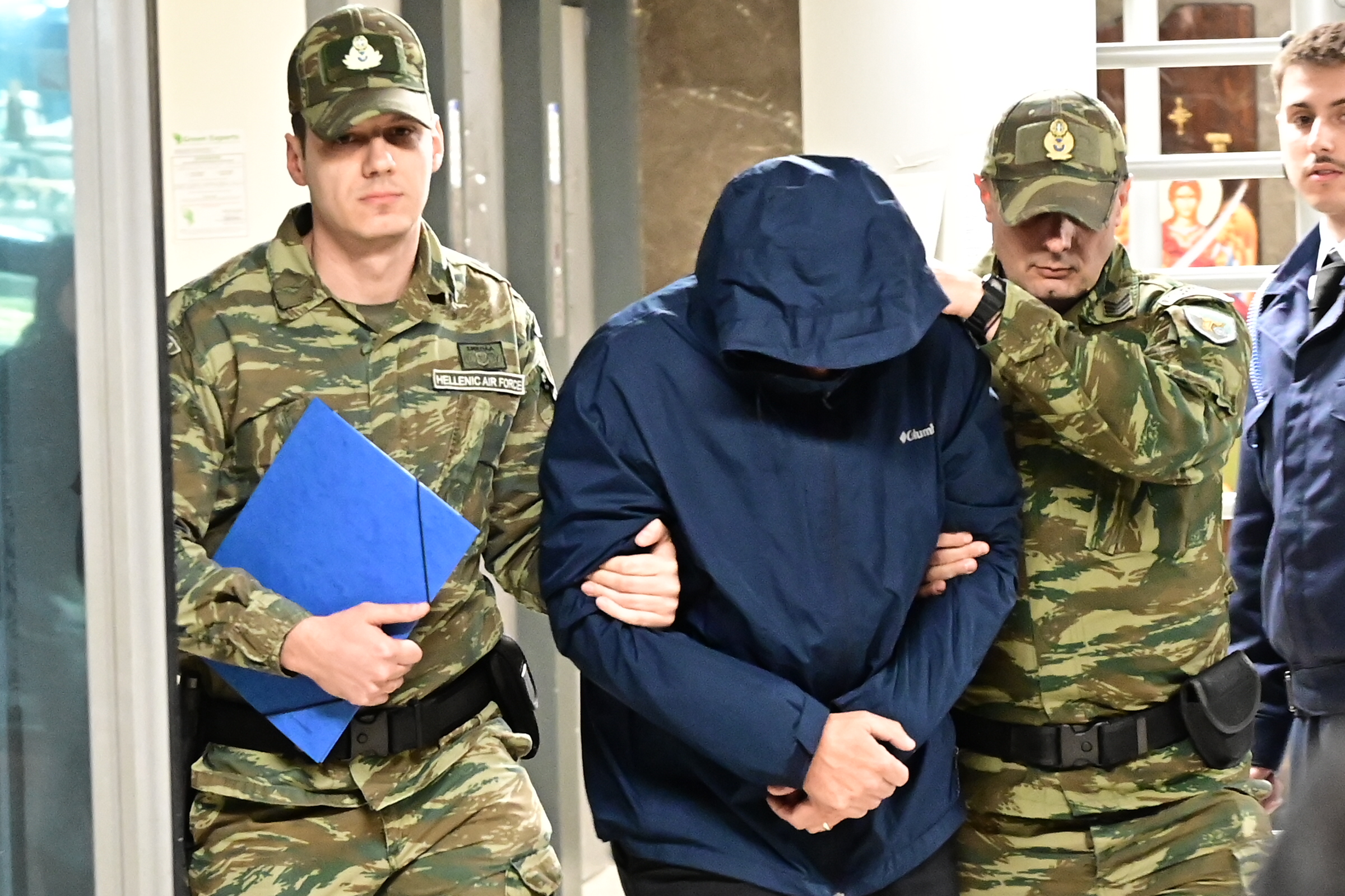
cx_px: 672
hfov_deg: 27.0
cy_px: 448
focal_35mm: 75
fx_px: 2802
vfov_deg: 18.2
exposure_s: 1/160
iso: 6400
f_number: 4
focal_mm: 75
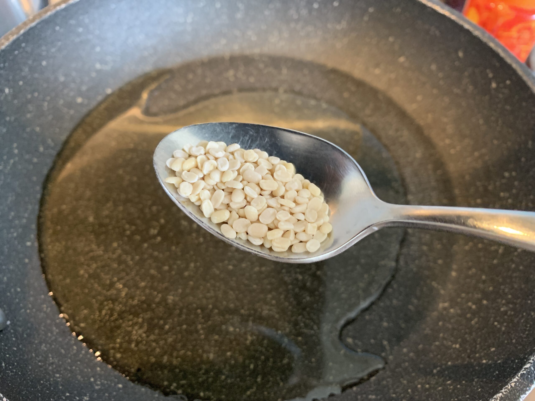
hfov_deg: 67.3
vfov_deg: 53.1
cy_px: 200
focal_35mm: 26
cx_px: 268
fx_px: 402
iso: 400
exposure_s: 1/33
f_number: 1.8
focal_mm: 4.25
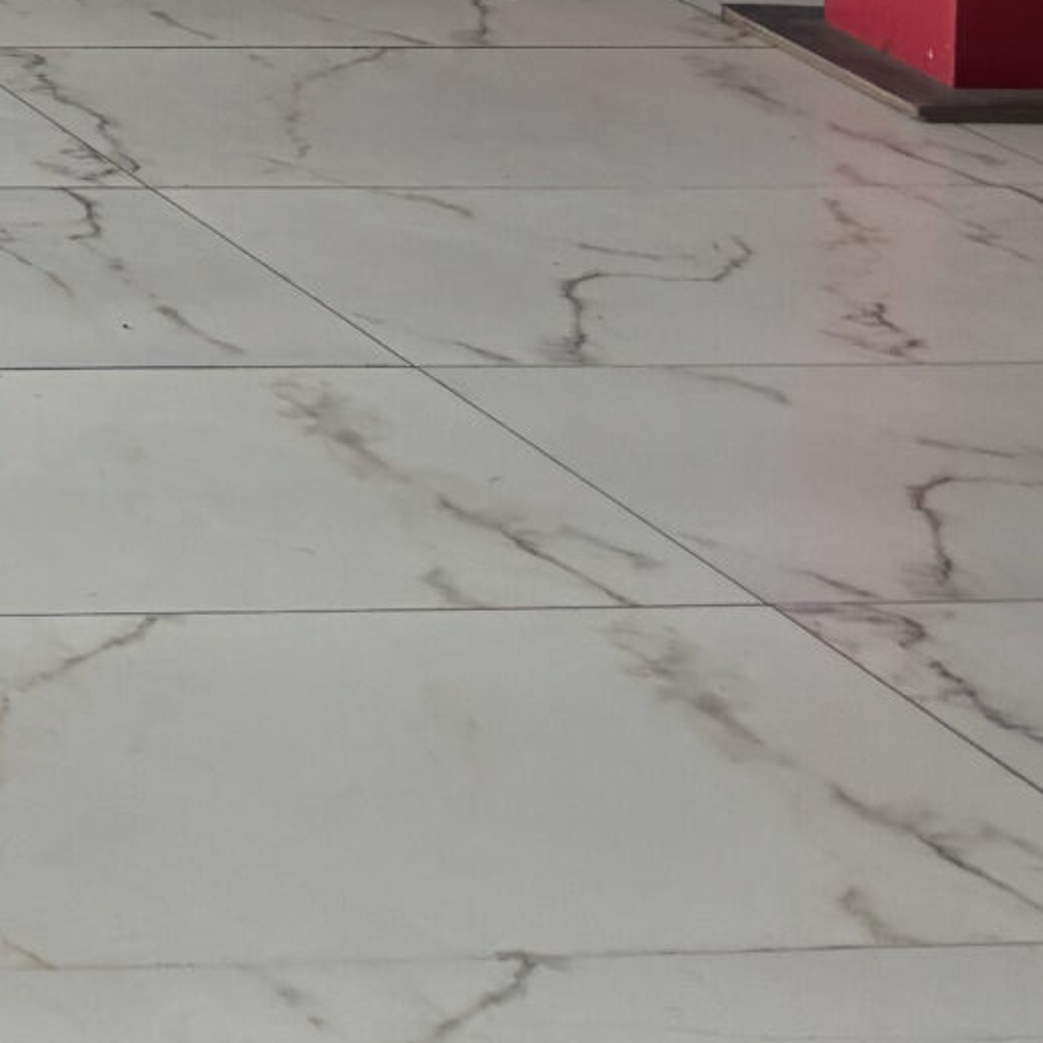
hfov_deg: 12.6
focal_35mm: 114
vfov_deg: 13.6
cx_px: -1294
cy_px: -867
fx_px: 3886
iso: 80
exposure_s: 1/121
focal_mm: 5.96
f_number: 1.6
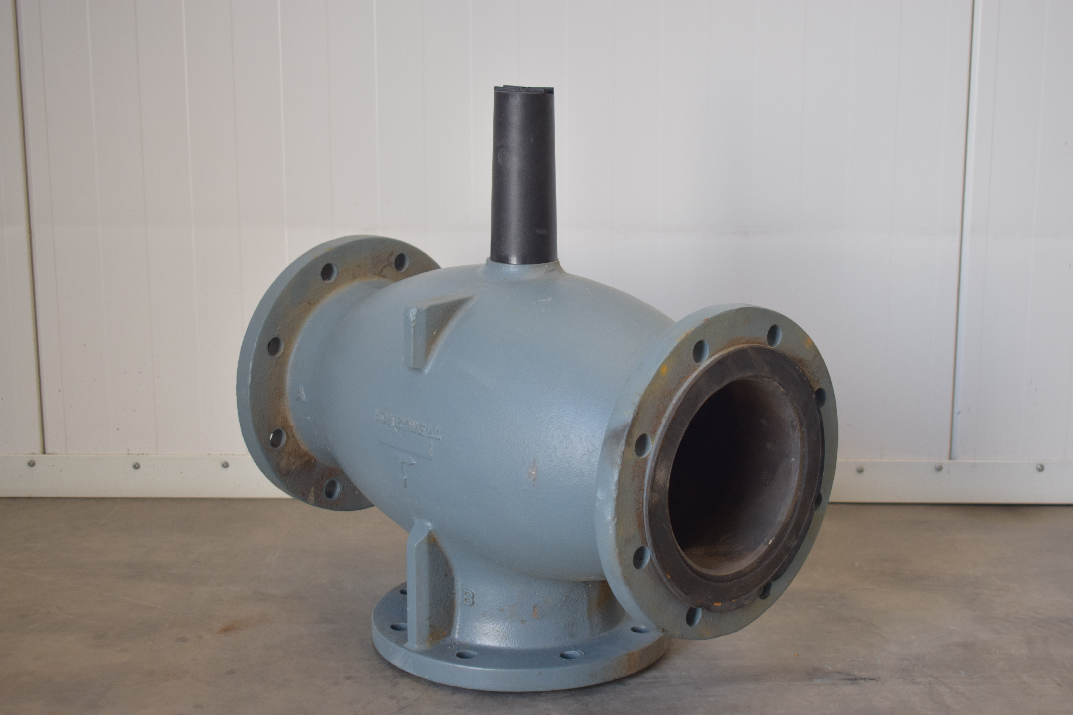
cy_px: 358
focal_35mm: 60
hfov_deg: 33.4
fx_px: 1788
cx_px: 536
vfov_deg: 22.6
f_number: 5
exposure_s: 1/100
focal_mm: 40
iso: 400
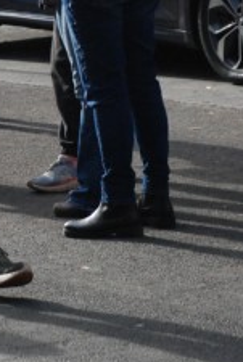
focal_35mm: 280
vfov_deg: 7.3
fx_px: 2822
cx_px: -62
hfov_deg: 4.9
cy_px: 93
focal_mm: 70
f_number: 5.6
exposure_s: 1/1250
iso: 1000
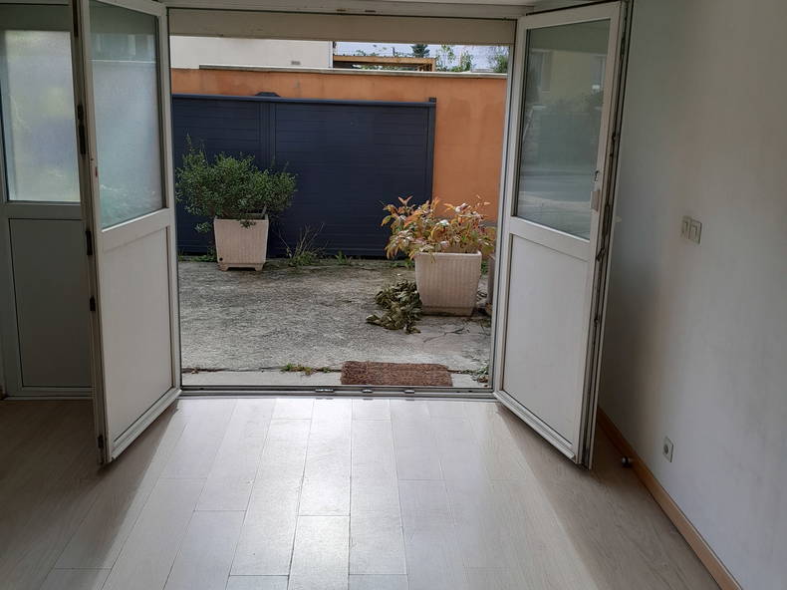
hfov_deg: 67.3
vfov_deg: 53.0
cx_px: 394
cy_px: 295
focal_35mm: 26
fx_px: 591
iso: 40
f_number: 1.8
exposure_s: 1/271
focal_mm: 3.98
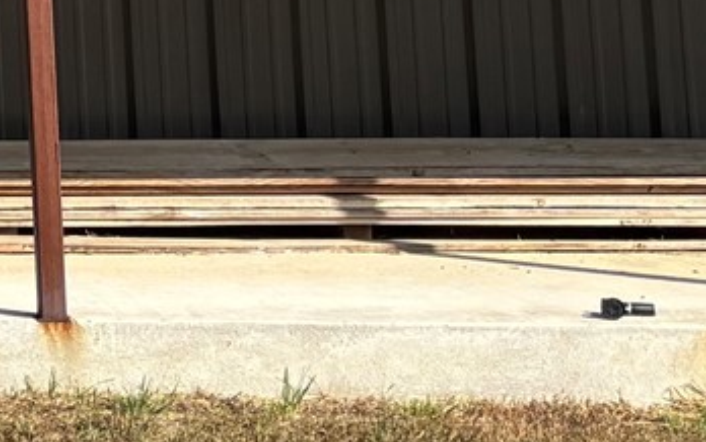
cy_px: -324
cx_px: -913
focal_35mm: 152
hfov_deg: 11.6
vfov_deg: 8.4
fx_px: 2926
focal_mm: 5.96
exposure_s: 1/2857
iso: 50
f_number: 1.6
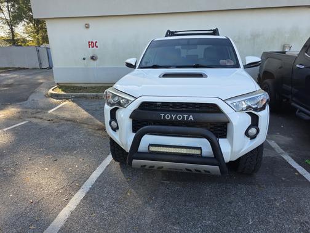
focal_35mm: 23
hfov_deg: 73.9
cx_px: 155
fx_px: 206
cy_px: 116
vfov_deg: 58.9
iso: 40
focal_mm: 6.3
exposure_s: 1/359
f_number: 1.7
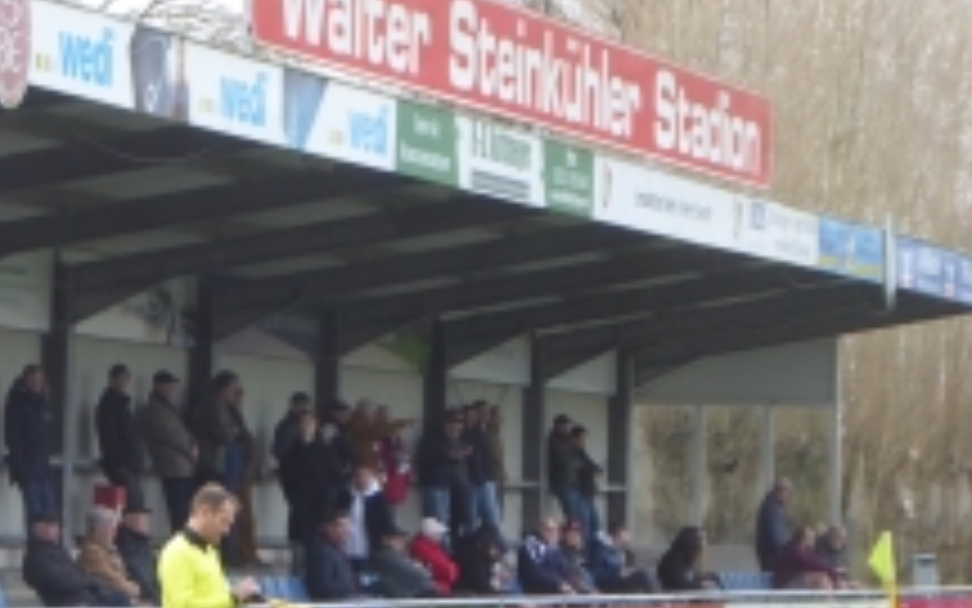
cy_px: 279
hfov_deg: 8.2
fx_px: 6728
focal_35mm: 254
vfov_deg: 5.2
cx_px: 22
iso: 250
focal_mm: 20.6
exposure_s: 1/60
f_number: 5.1
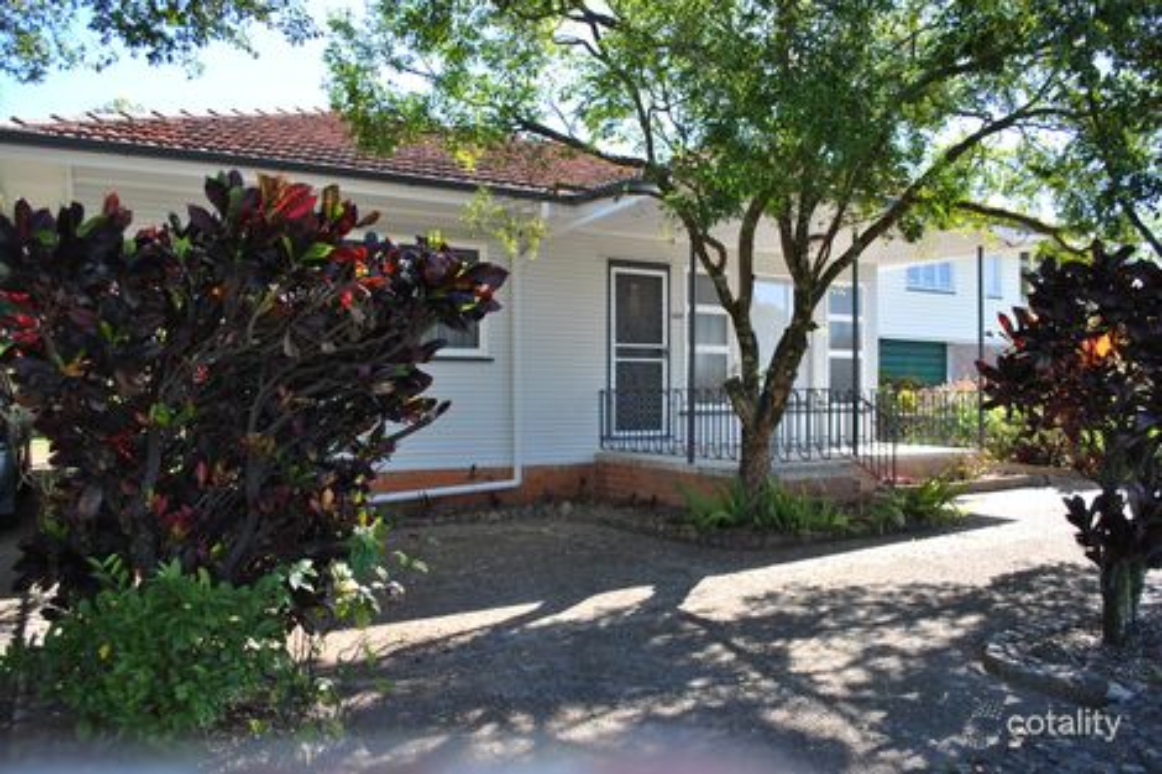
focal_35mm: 27
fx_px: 871
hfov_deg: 67.4
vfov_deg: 47.9
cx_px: 581
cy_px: 387
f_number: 5.6
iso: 110
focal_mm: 18
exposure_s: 1/125
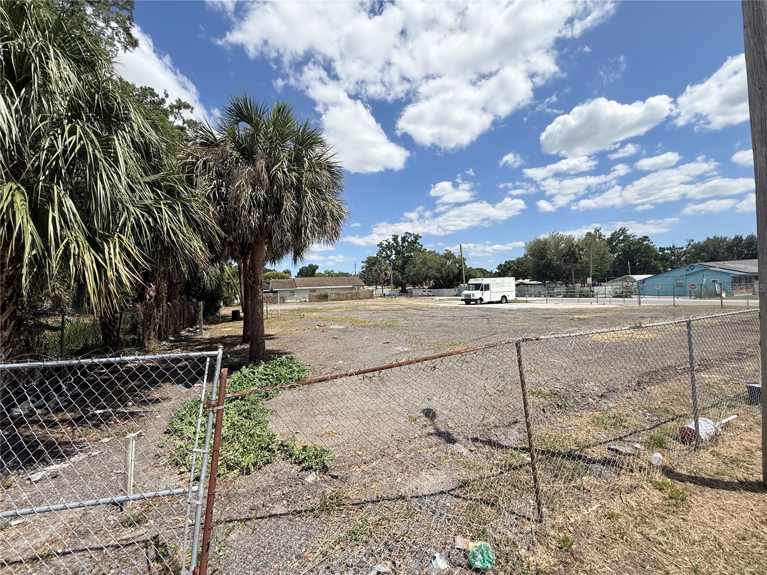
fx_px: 310
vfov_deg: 85.7
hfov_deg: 102.1
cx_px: 384
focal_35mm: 14
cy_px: 288
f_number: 2.2
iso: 50
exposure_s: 1/2717
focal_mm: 2.22
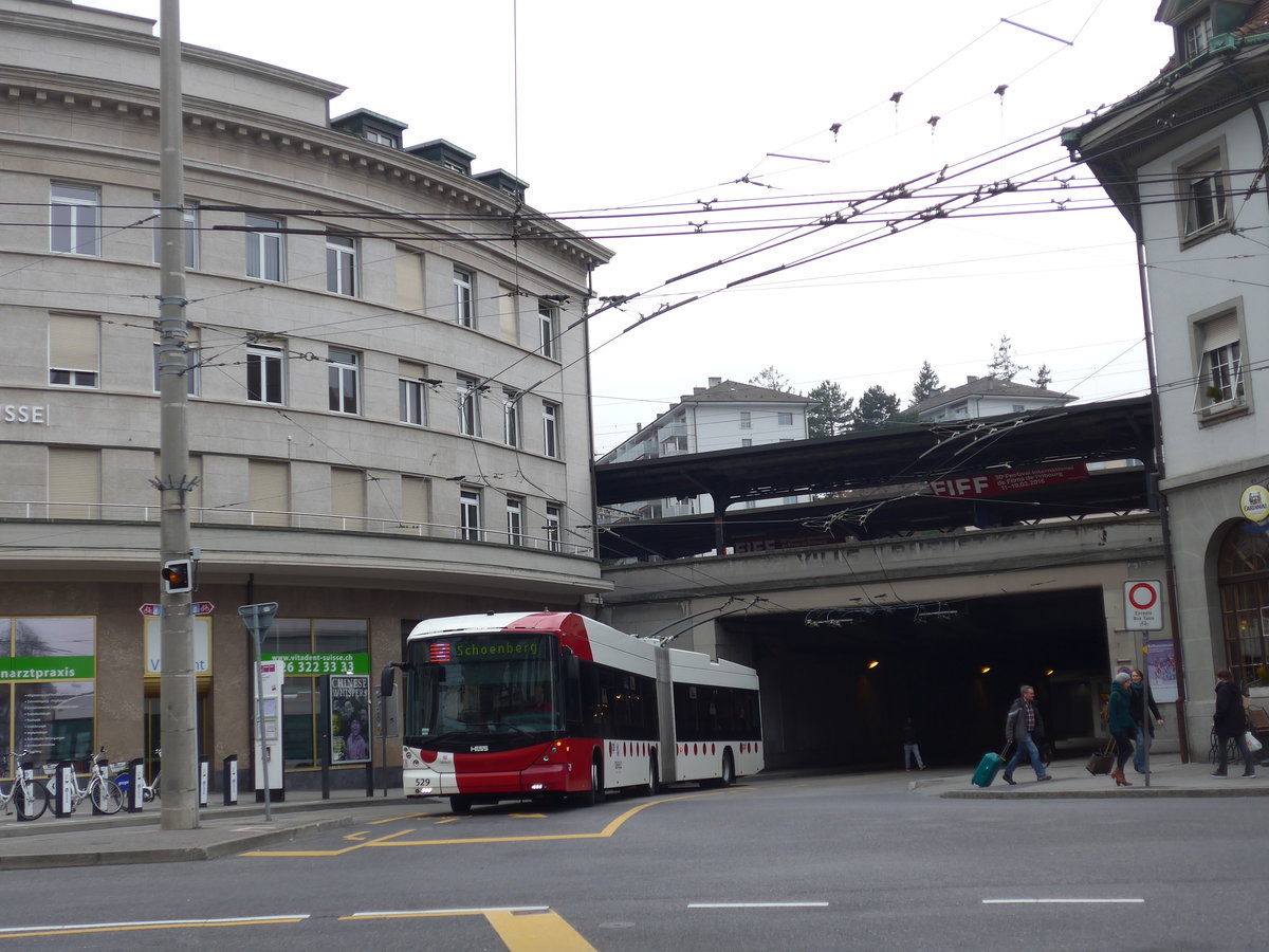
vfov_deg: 31.5
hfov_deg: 41.2
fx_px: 1686
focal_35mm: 46
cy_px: 476
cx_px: 634
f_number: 3
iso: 80
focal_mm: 9.5
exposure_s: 1/500
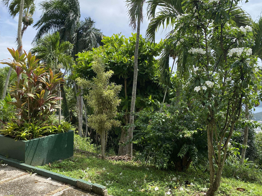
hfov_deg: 59.9
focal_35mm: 30
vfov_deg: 46.7
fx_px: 227
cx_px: 120
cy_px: 84
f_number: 1.8
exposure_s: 1/2105
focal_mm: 4.25
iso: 32
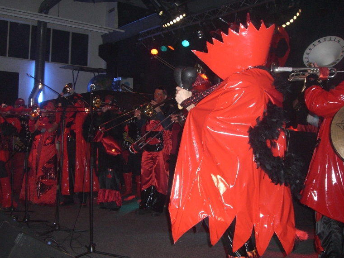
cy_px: 124
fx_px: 398
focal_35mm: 40
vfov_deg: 36.0
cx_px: 166
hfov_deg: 46.8
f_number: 2.7
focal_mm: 6.2
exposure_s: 1/60
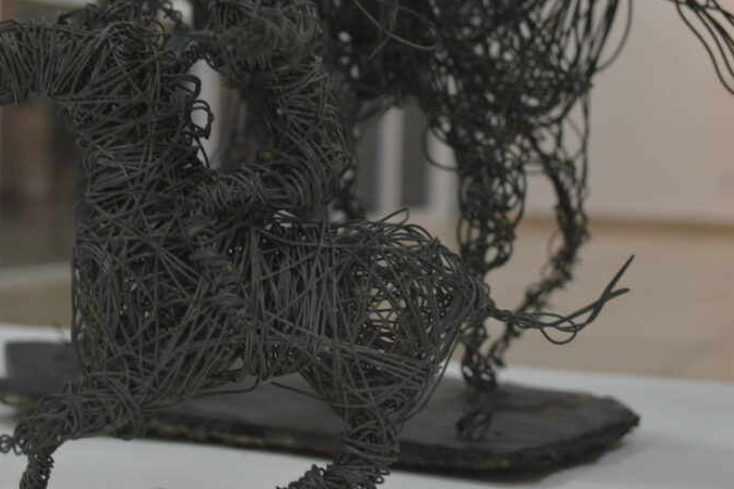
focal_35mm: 77
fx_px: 1569
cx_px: 228
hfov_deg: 26.1
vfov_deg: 17.7
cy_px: 242
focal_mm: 34
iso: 800
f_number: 6.3
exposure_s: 1/20
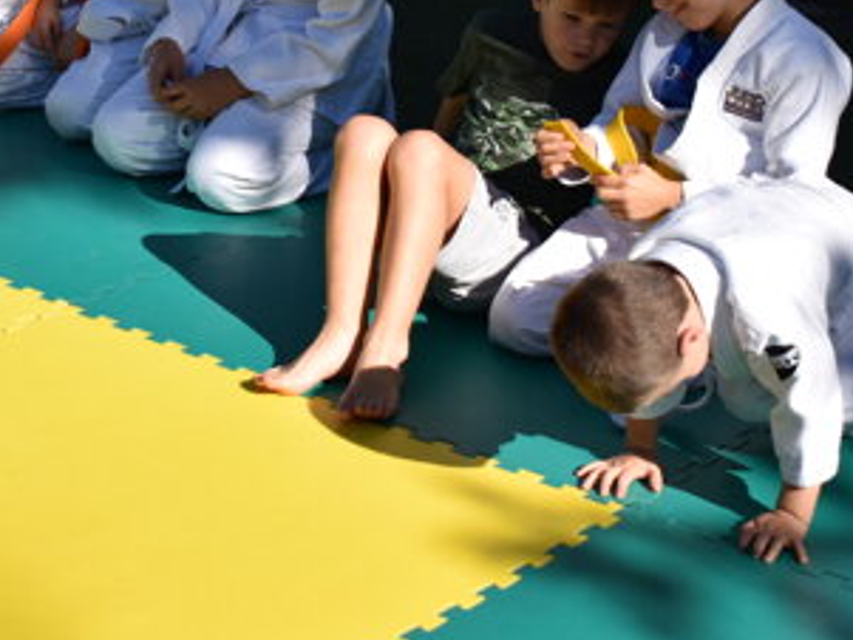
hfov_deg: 18.4
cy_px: 98
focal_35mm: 106
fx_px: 2619
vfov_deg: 13.8
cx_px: 221
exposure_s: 1/1000
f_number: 4.2
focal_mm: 29
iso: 110
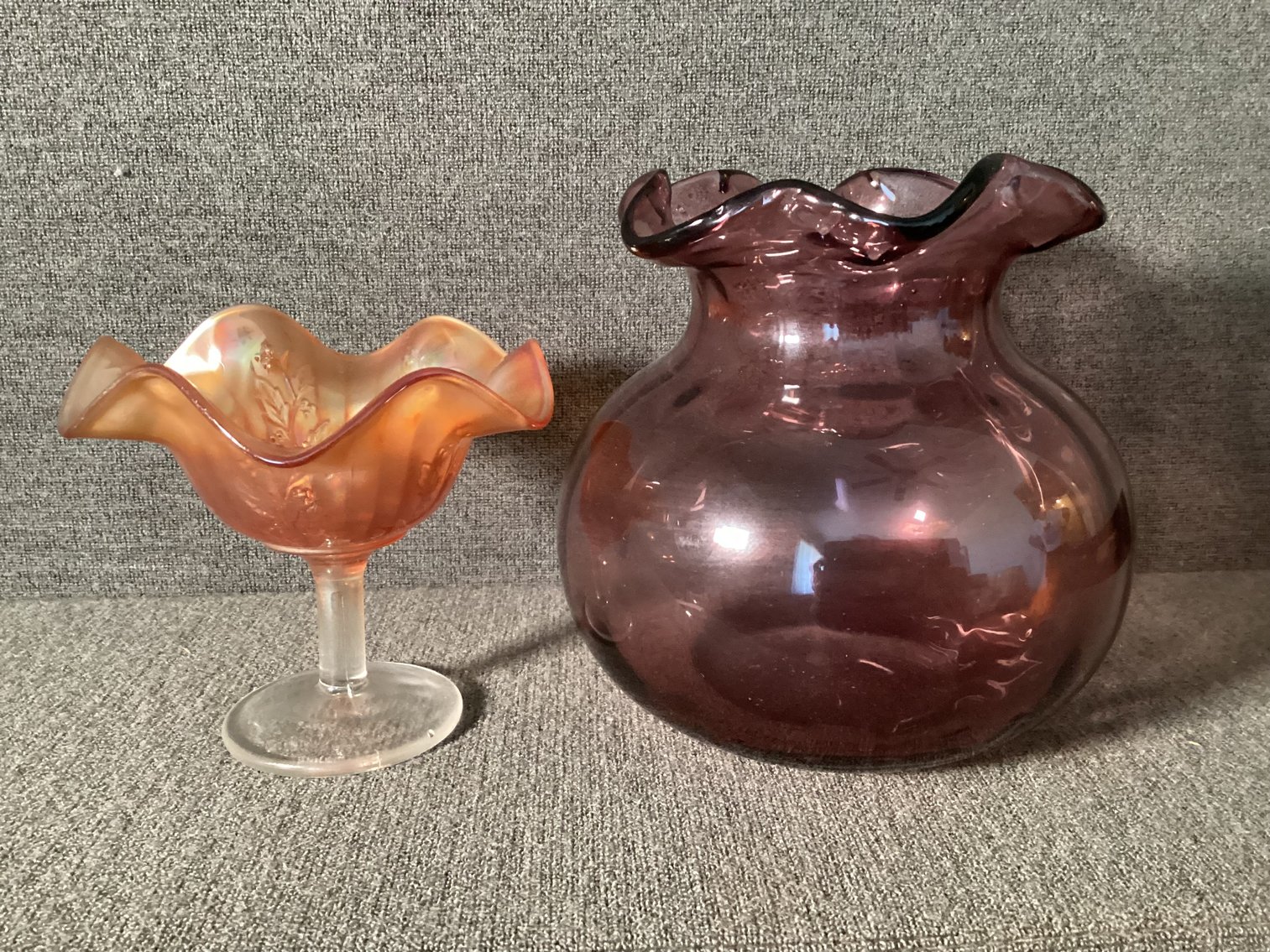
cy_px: 476
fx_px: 1137
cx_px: 635
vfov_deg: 45.4
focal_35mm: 31
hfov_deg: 58.3
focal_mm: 3.3
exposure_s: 1/30
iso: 640
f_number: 2.4
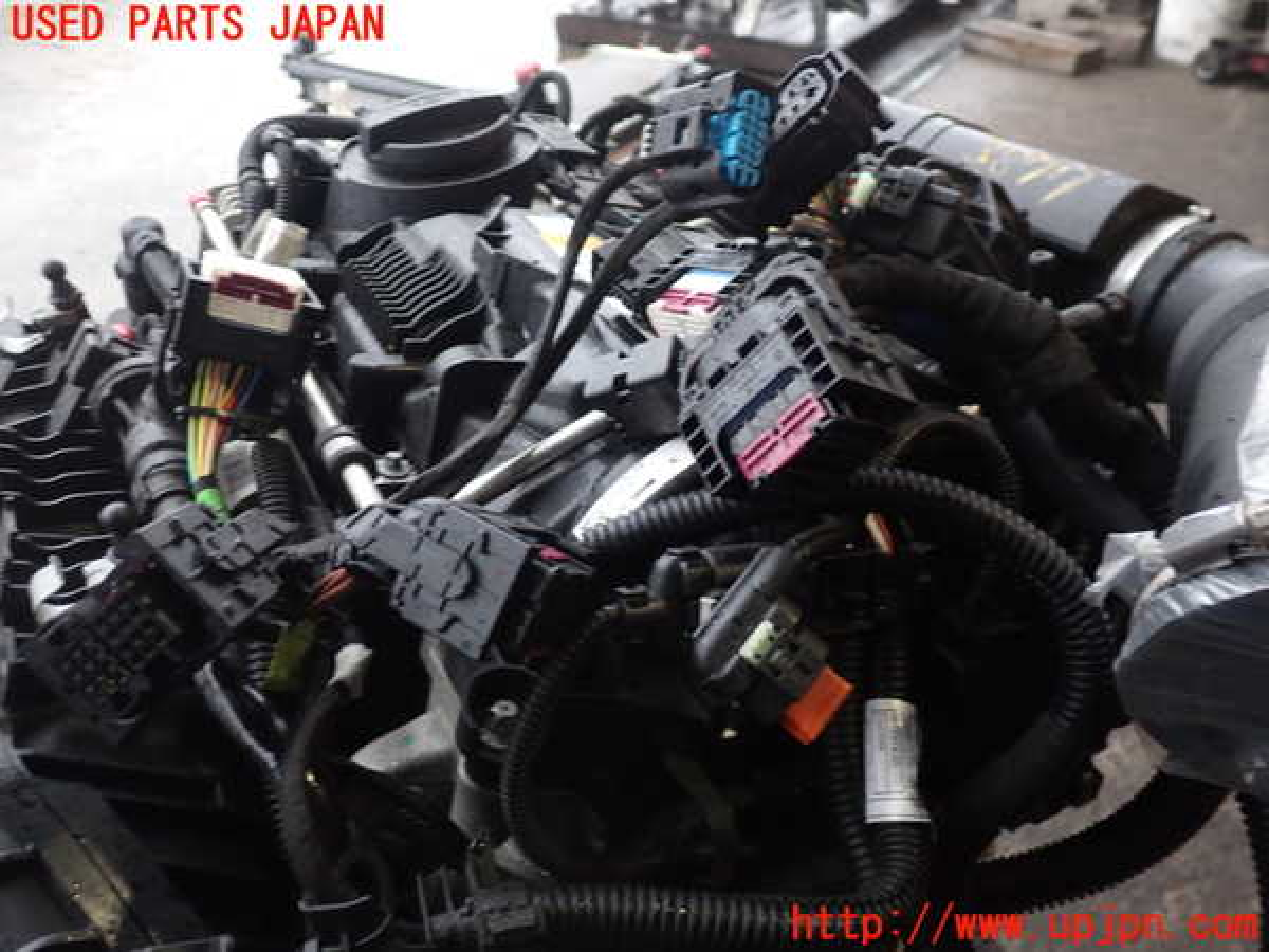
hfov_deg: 60.0
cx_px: 634
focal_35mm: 30
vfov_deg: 46.8
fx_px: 1100
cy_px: 476
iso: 200
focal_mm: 5.4
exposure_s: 1/40
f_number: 2.3
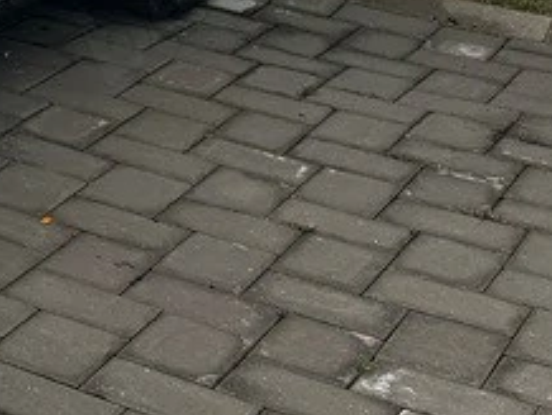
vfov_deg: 13.1
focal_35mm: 110
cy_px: -94
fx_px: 1756
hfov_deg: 13.9
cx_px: -676
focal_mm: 6.76
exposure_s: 1/1010
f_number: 1.78
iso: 80
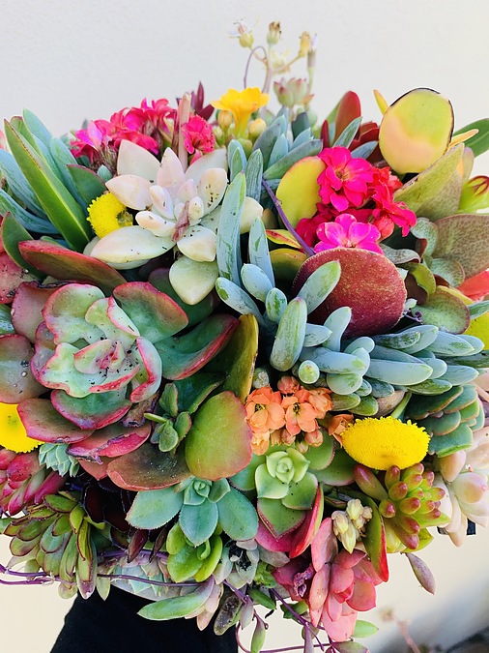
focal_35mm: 26
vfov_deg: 67.3
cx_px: 244
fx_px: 490
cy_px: 326
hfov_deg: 53.0
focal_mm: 4.25
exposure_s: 1/129
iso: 25
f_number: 1.8
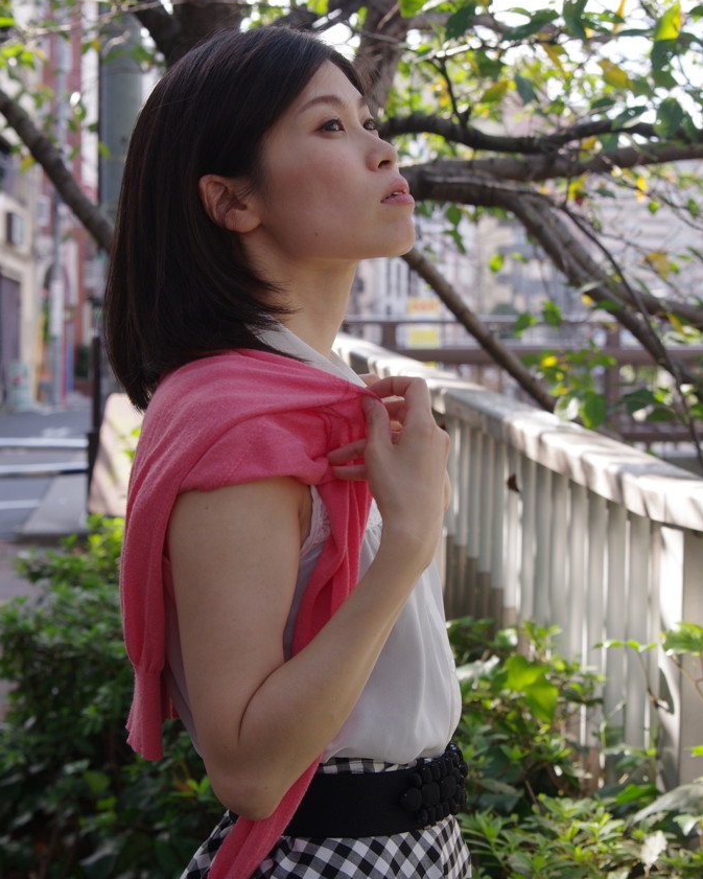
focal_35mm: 73
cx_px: 351
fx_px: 1898
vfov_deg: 26.1
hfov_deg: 21.0
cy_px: 461
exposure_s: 1/250
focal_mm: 43
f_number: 5.6
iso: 400
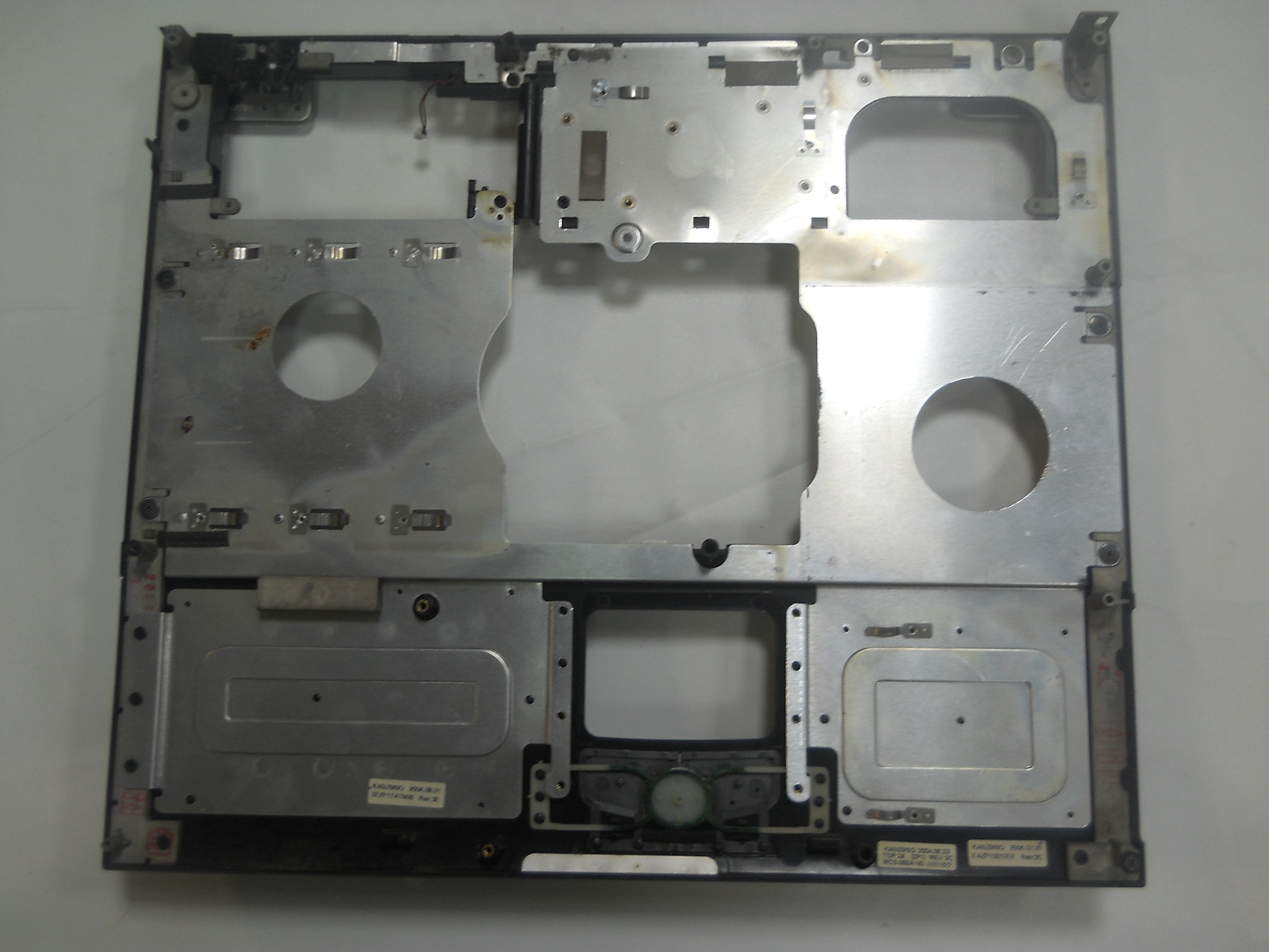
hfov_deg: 45.8
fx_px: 1503
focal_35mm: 41
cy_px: 476
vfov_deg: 35.1
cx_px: 634
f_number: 3.1
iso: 100
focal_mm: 6.72
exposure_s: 1/30
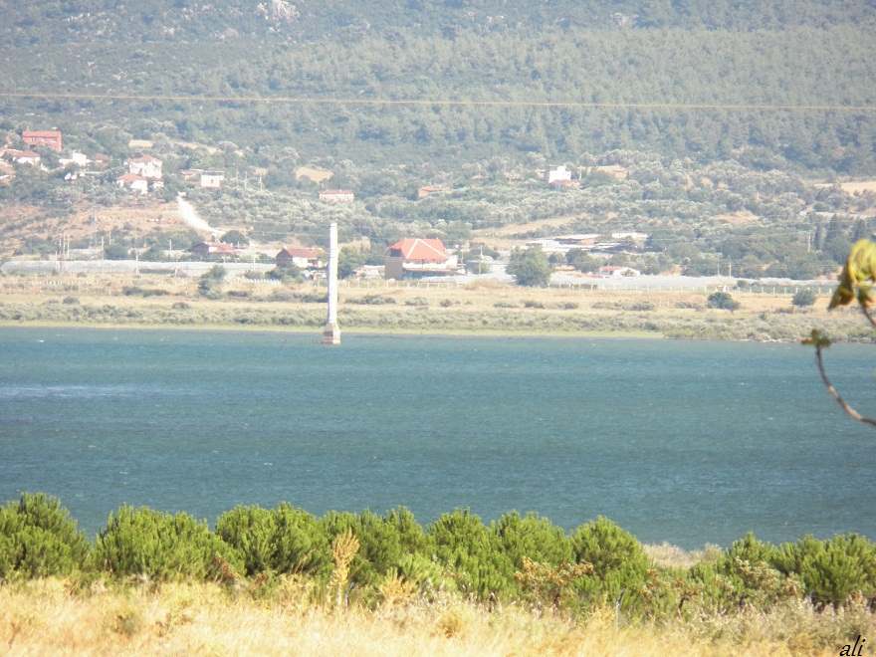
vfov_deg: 2.3
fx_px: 16525
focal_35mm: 653
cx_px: 438
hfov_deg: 3.0
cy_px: 328
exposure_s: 1/640
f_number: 5
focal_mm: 117.2
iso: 125
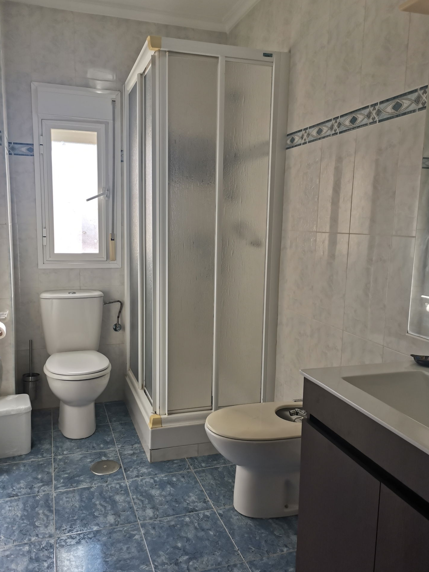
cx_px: 198
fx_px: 479
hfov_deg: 48.2
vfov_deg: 61.7
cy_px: 291
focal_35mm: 29
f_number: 1.8
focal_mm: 4.75
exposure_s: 1/136
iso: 50
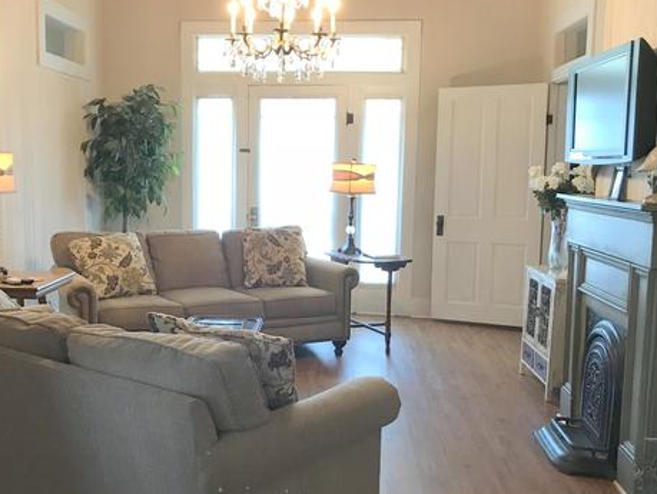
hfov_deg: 47.6
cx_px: 265
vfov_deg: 36.9
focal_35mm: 39
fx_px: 741
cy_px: 256
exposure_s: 1/15
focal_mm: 3.99
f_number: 1.8
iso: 40
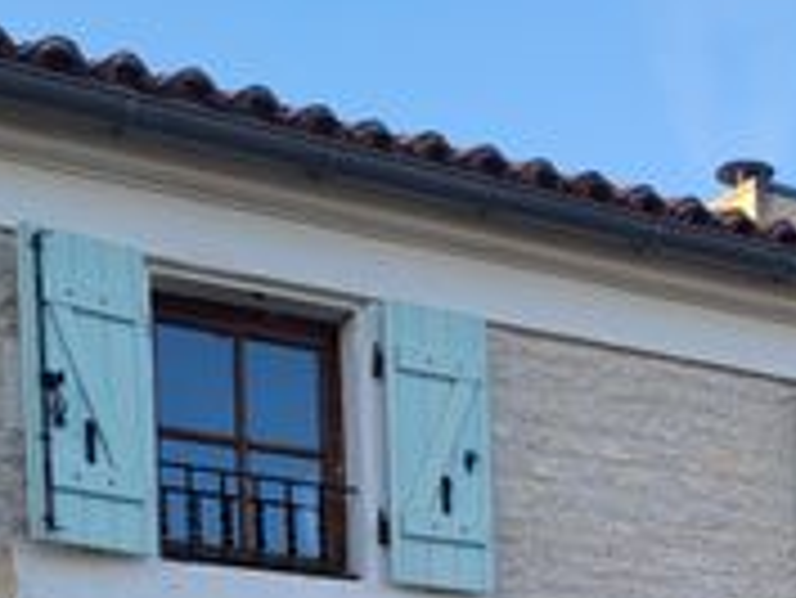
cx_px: 648
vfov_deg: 15.5
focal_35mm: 88
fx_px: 2025
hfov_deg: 21.9
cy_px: 886
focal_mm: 5.4
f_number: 1.8
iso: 40
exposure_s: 1/434
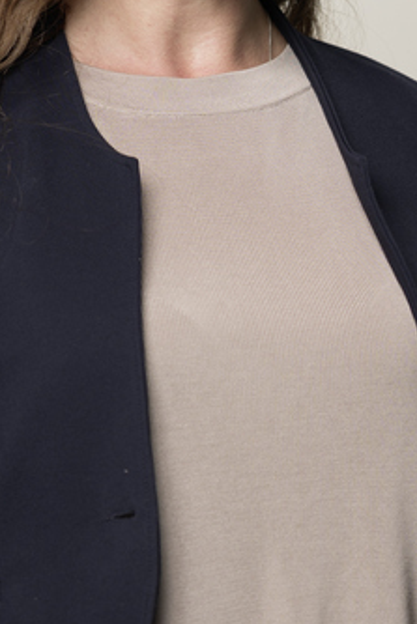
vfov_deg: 6.8
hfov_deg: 4.5
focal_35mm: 305
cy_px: 405
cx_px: 380
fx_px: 5293
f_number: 4
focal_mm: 85
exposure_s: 1/160
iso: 50
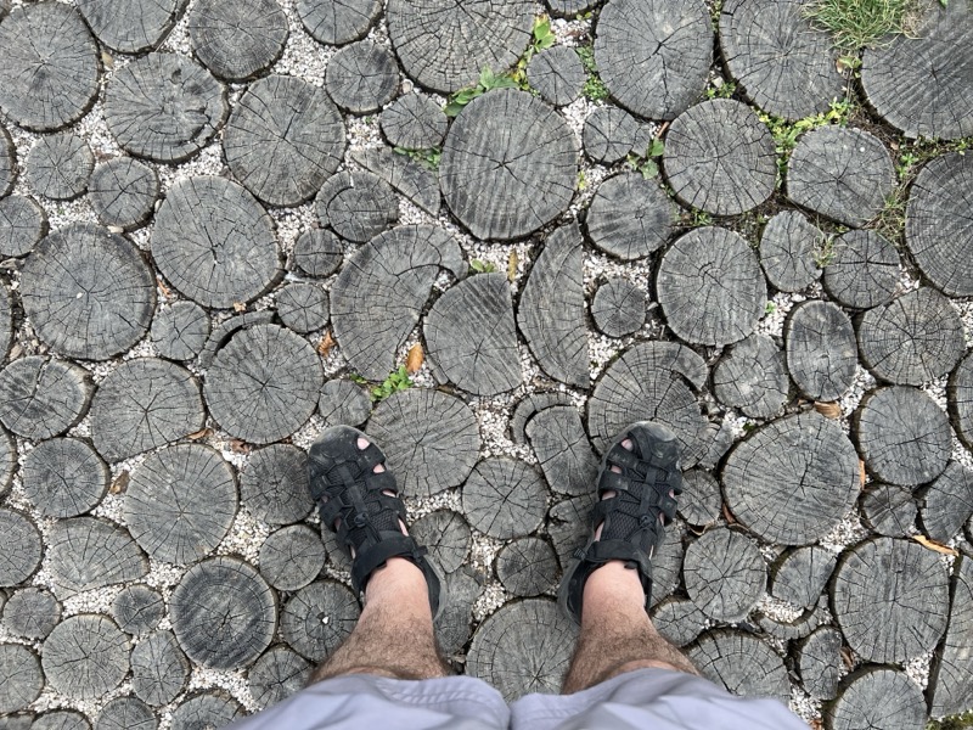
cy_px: 365
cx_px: 486
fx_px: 731
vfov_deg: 53.1
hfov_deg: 67.3
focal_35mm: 26
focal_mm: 5.7
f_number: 1.5
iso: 50
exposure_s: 1/330
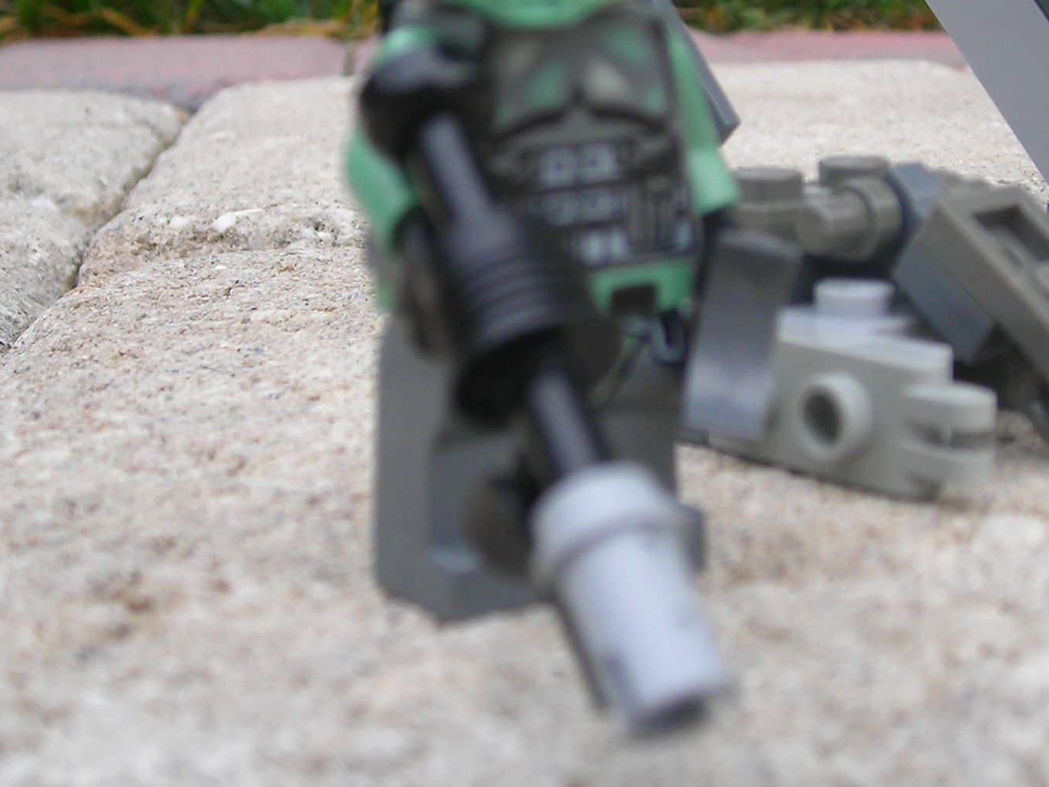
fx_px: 2212
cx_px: 551
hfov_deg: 26.7
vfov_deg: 20.0
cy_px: 212
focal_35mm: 73
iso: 50
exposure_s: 1/101
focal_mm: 6.3
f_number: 3.2
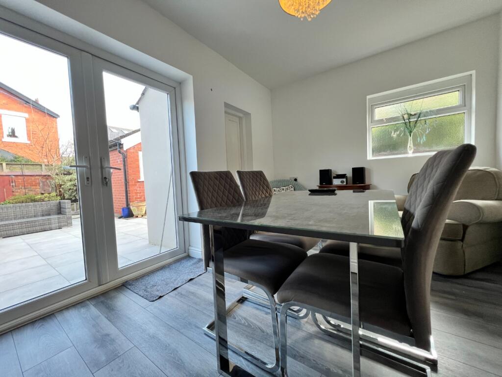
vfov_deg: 89.9
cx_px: 251
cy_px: 188
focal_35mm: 13
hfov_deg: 106.2
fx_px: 189
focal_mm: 1.57
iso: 160
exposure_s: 1/100
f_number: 1.8
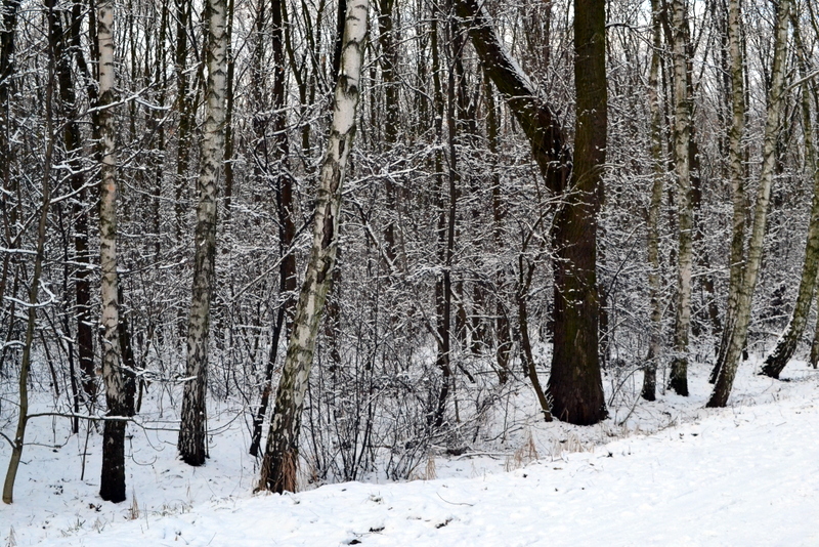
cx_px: 410
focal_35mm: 51
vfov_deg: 26.5
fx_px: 1161
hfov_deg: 38.9
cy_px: 274
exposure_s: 1/250
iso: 3200
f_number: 10
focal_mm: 34
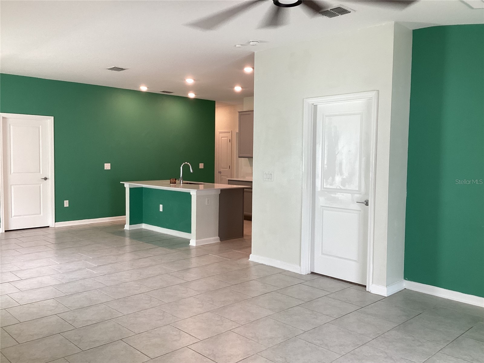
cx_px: 242
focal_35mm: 31
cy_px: 182
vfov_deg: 45.4
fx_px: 433
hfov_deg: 58.4
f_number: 2.4
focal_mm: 3.3
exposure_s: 1/60
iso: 64
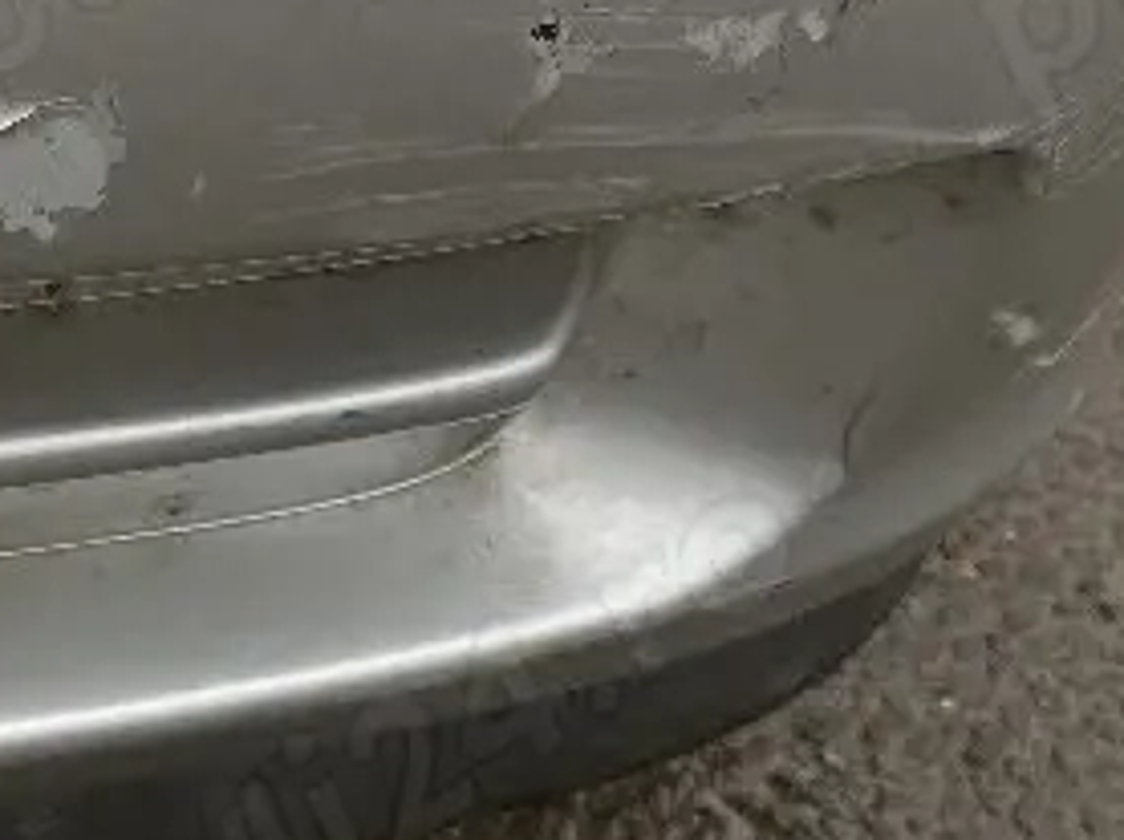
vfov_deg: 15.1
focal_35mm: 94
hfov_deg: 19.0
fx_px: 3048
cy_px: -207
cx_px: -426
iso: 32
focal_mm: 4.25
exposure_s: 1/192
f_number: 1.8
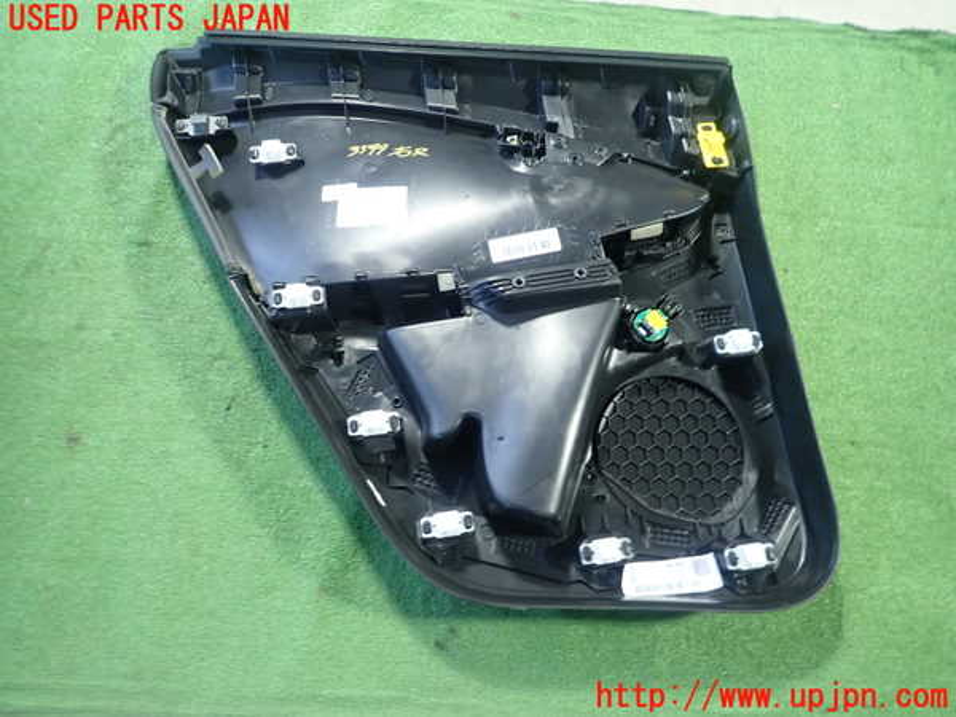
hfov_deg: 69.4
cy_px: 358
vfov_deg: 54.9
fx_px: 690
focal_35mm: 25
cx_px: 478
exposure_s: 1/30
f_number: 2
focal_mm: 4.5
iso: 320
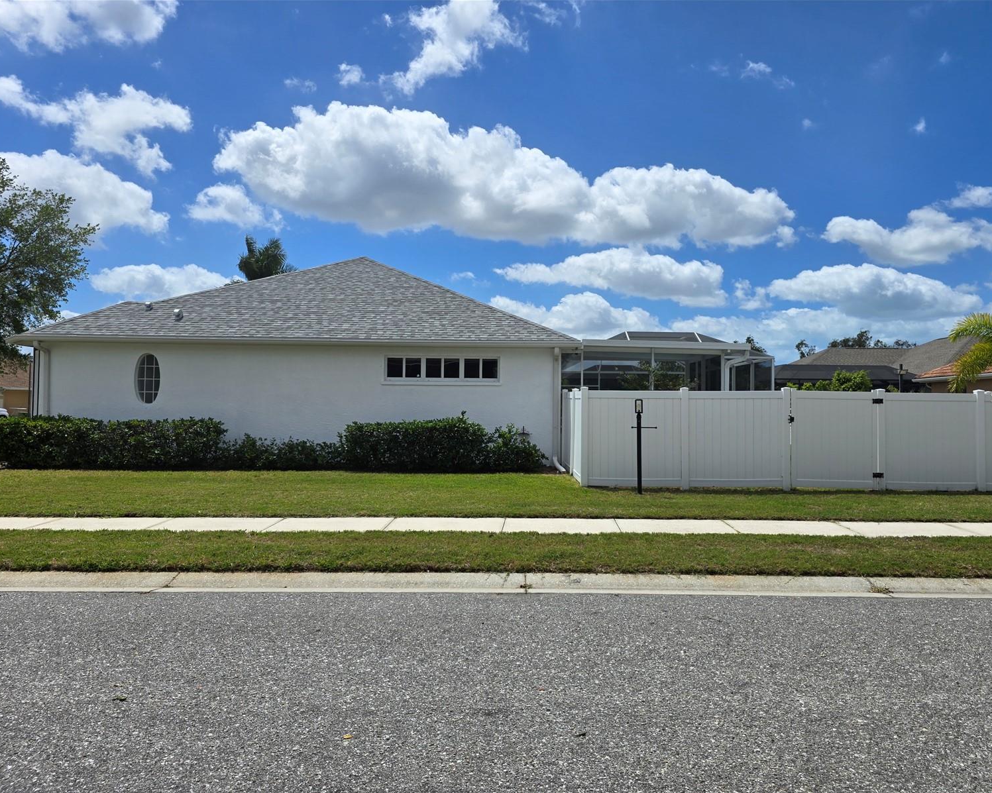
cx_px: 523
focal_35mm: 24
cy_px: 397
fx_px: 704
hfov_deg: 70.2
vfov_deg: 58.8
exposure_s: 1/1509
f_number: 1.7
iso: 12
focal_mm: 6.3
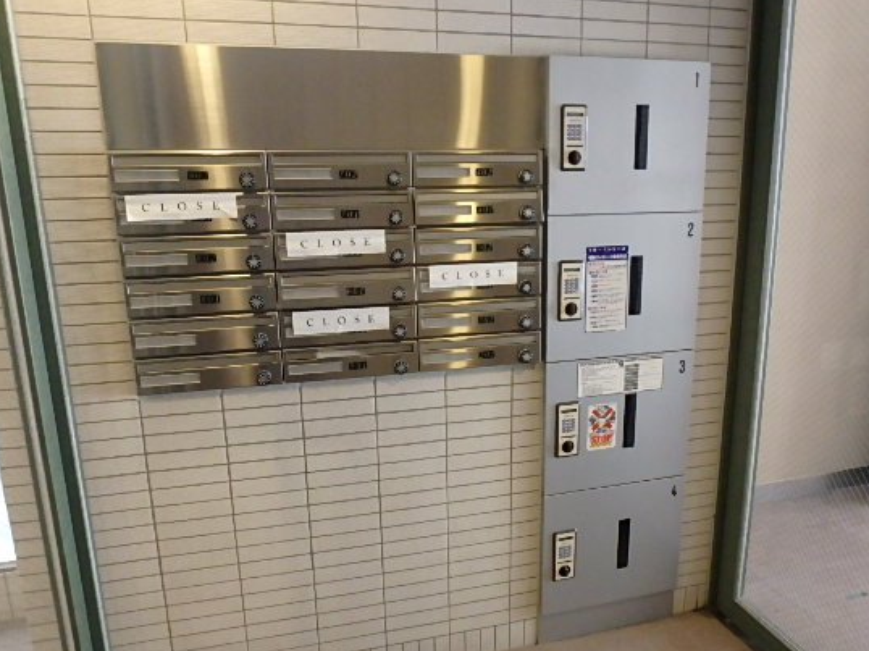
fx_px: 627
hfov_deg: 69.4
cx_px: 459
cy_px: 346
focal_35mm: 25
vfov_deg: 54.8
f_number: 3.5
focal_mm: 3.7
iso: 800
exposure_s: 1/25
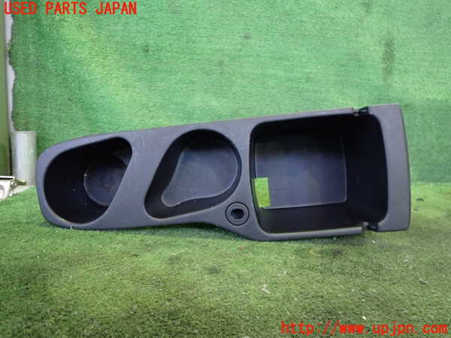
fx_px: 391
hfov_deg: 60.0
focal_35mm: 30
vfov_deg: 46.8
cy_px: 169
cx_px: 226
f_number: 2.3
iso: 800
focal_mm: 5.4
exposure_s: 1/30
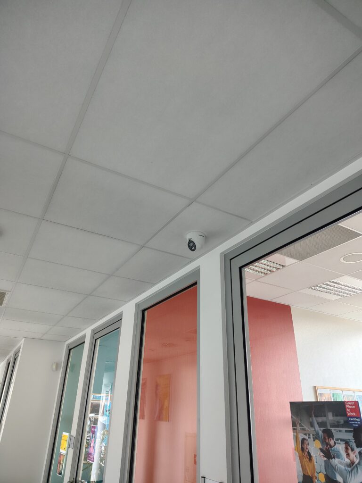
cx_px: 181
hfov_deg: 56.8
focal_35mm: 24
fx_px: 335
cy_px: 242
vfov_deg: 71.6
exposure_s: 1/50
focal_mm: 5.56
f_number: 1.8
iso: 776
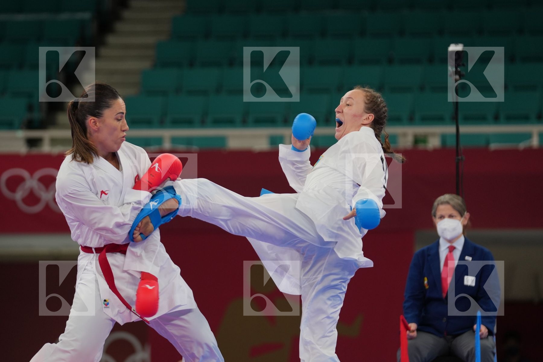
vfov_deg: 5.7
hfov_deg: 8.5
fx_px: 3665
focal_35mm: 243
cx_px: 272
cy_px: 181
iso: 500
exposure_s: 1/1000
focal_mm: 162
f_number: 2.8
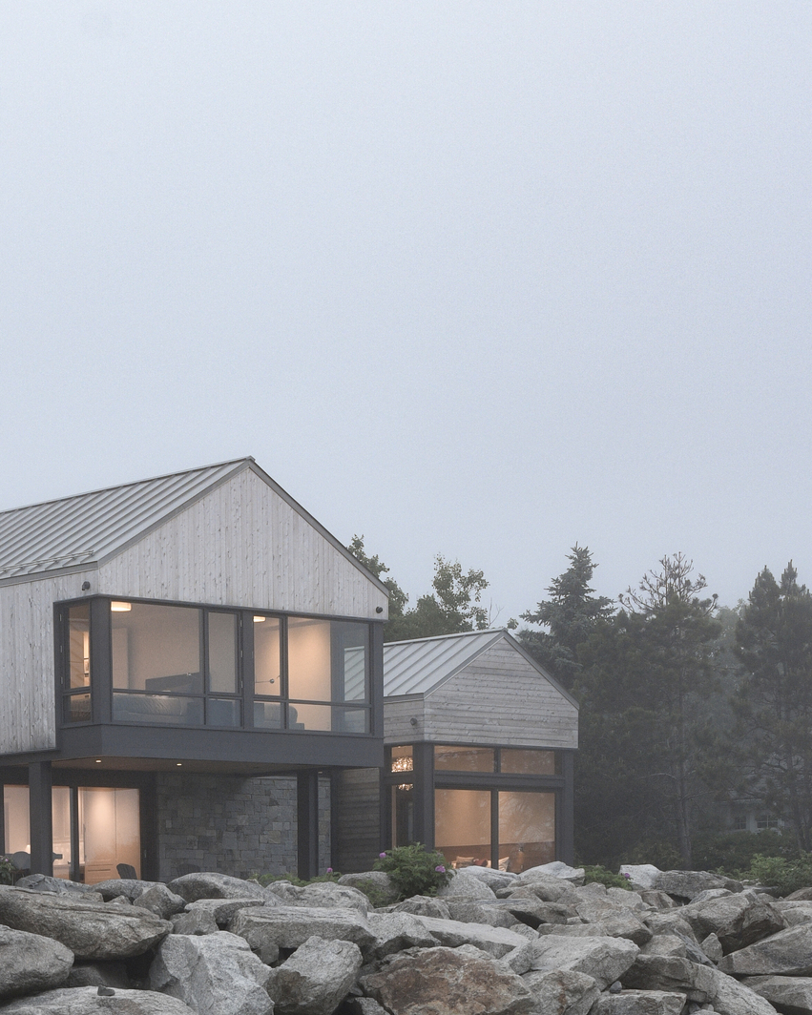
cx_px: 138
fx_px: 2704
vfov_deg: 19.8
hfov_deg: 16.9
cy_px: 1272
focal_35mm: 90
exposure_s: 1/50
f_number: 8
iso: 640
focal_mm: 34
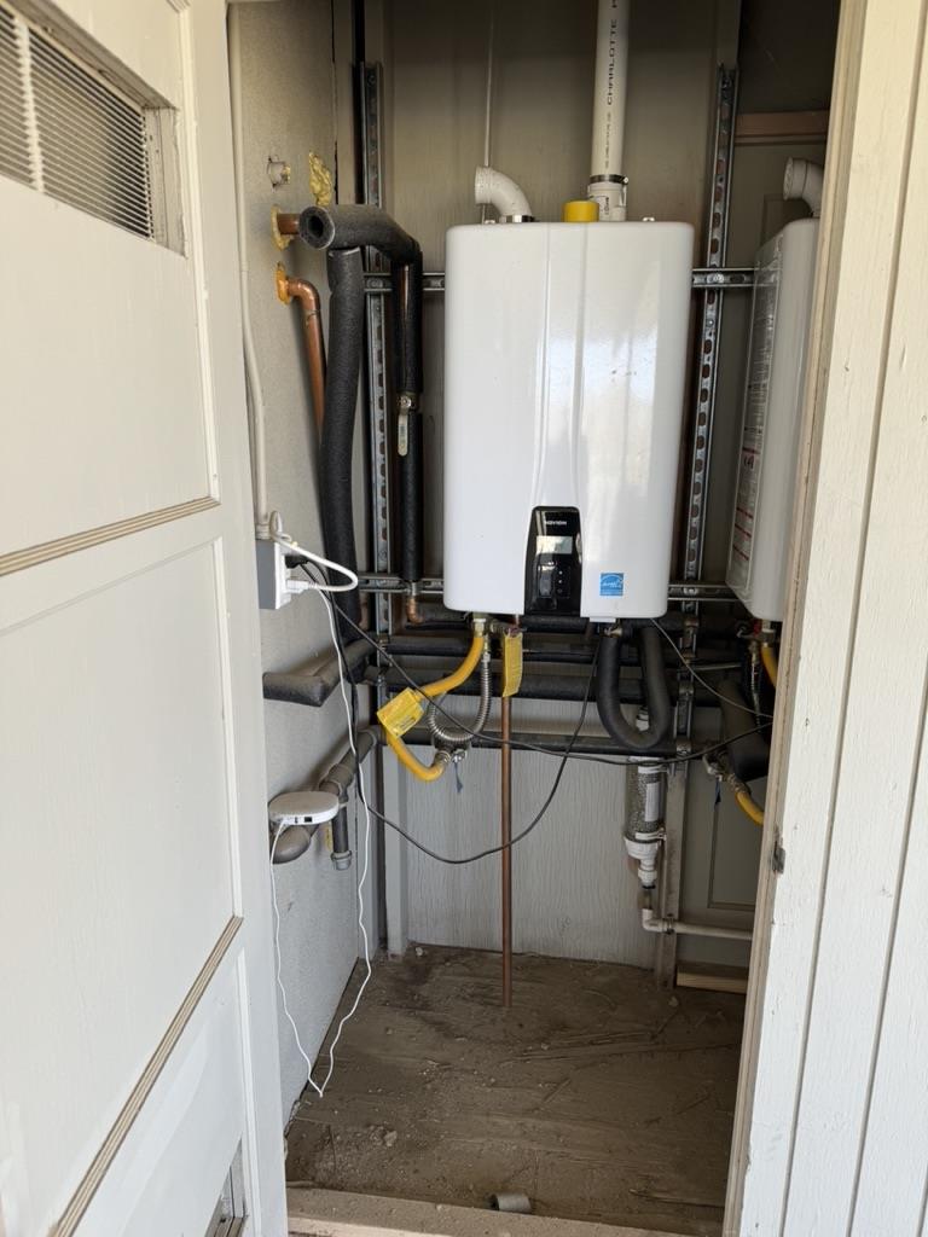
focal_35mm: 24
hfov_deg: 56.8
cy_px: 618
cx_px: 464
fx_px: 858
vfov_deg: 71.6
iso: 64
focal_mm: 6.76
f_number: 1.78
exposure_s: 1/236
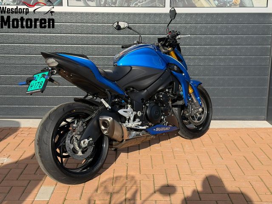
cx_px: 136
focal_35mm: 48
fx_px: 377
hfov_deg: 39.7
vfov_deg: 30.3
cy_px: 102
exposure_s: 1/3226
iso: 80
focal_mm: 6.76
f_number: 1.78
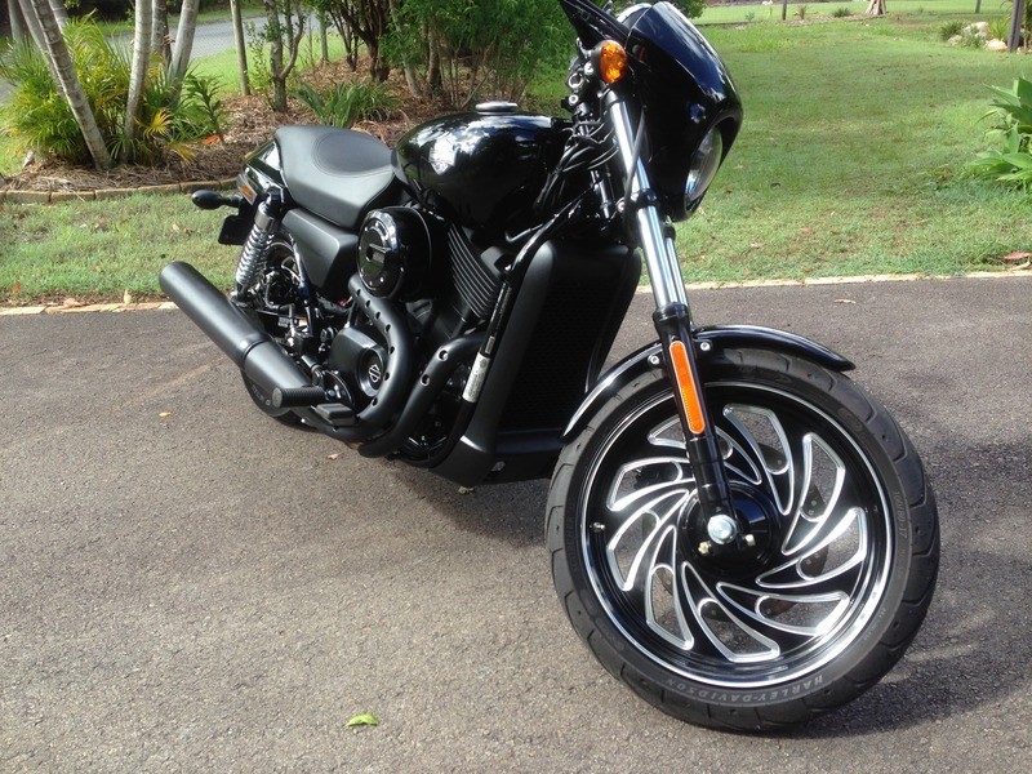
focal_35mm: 33
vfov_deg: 42.9
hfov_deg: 55.4
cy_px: 387
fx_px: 984
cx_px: 516
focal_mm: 4.12
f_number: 2.4
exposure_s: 1/208
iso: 50
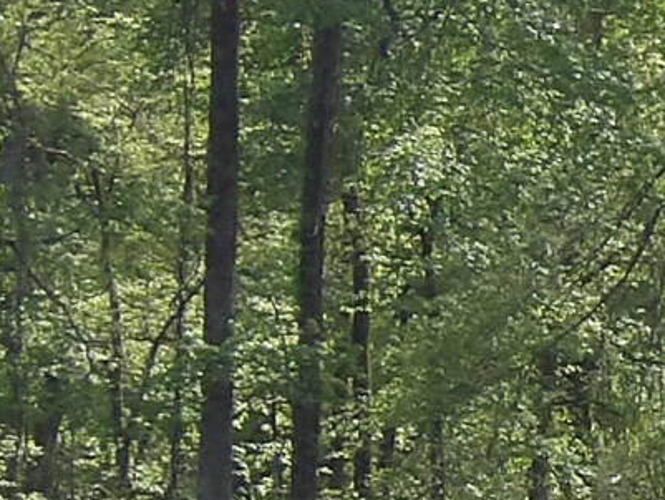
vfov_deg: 3.2
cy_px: 387
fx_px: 8916
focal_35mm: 464
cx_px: 1687
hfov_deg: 4.2
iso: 100
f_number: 4
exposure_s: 1/282
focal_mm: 11.1
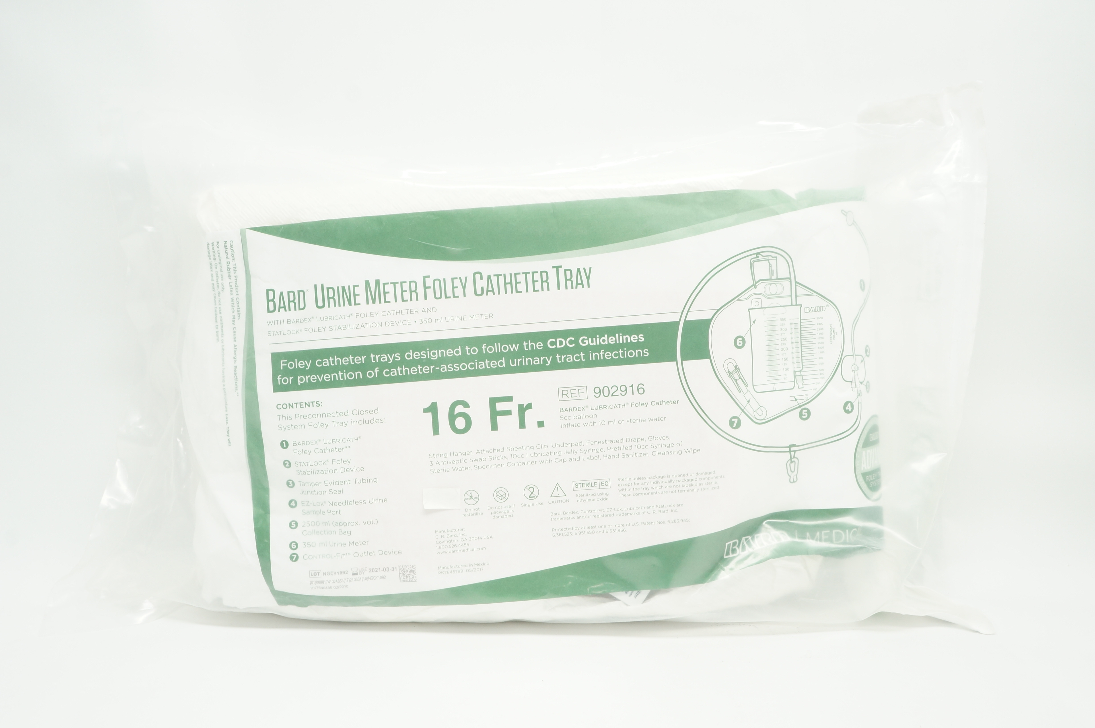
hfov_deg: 51.3
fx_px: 1139
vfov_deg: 35.4
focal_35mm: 38
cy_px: 364
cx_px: 548
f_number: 10
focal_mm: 25
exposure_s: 1/15
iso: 400
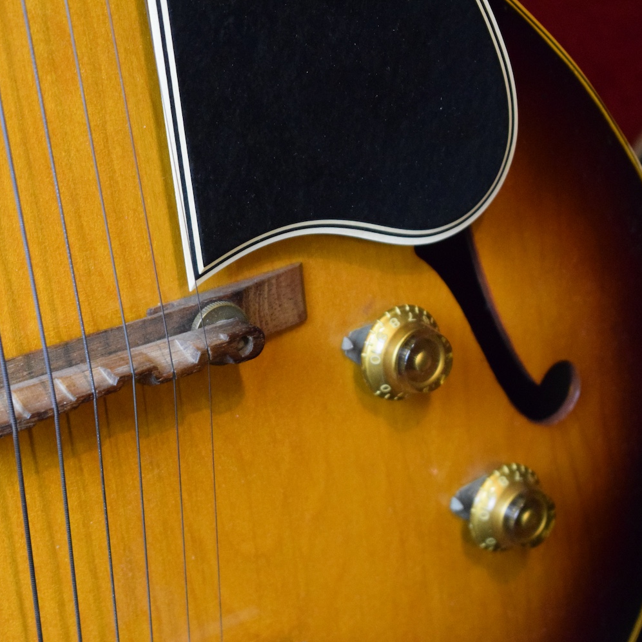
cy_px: 321
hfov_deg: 16.4
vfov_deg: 16.5
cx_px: 169
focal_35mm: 106
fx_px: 2217
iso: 5000
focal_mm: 55
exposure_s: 1/60
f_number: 5.6
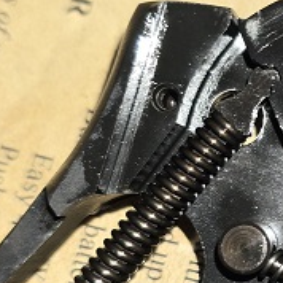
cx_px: 302
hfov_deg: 19.0
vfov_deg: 19.2
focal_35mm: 88
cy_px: 277
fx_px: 814
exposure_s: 1/40
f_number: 1.7
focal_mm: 6.3
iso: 100
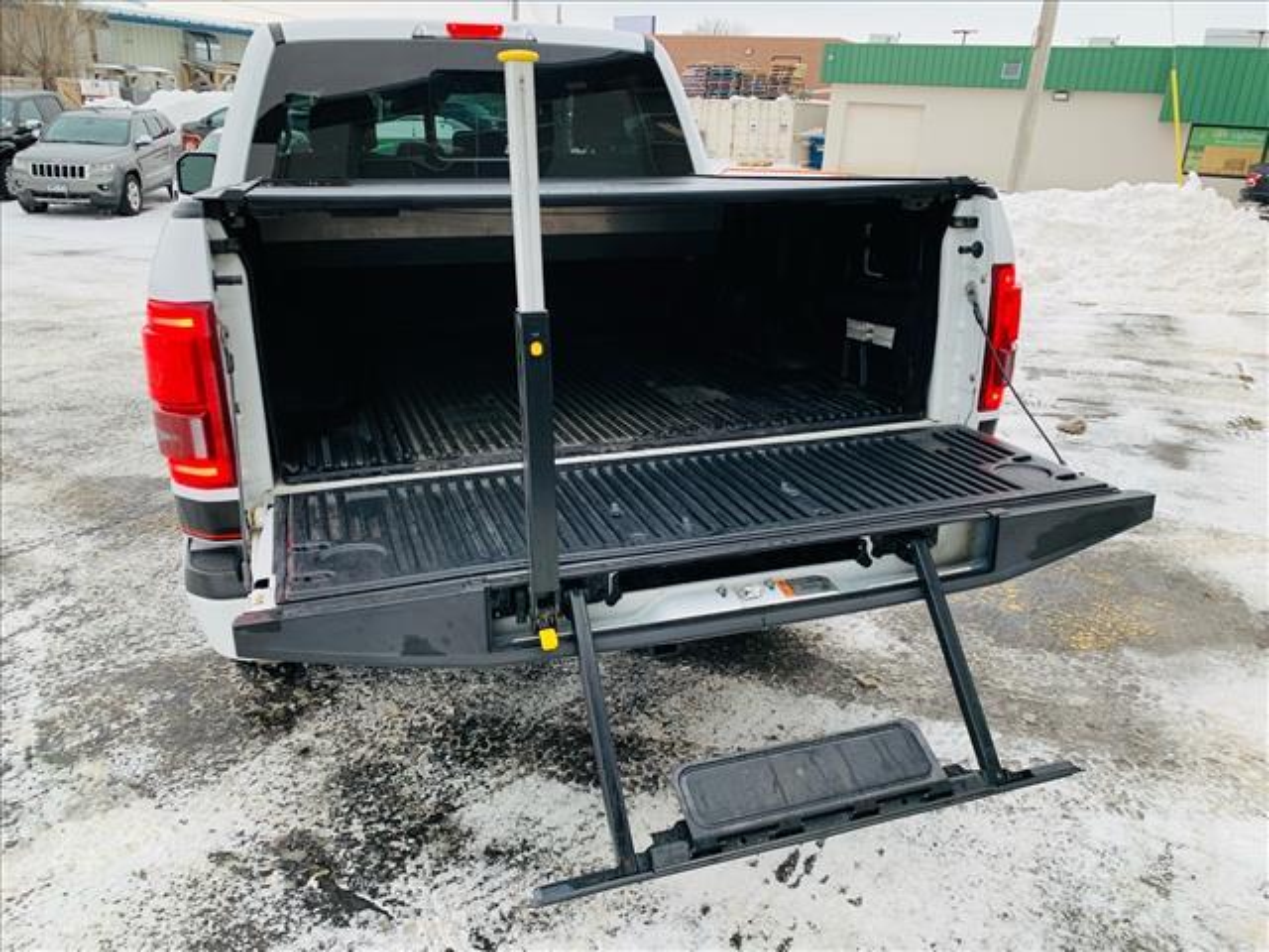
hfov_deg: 67.3
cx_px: 634
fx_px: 953
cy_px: 476
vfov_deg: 53.1
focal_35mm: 26
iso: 80
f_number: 1.8
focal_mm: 4.25
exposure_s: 1/121
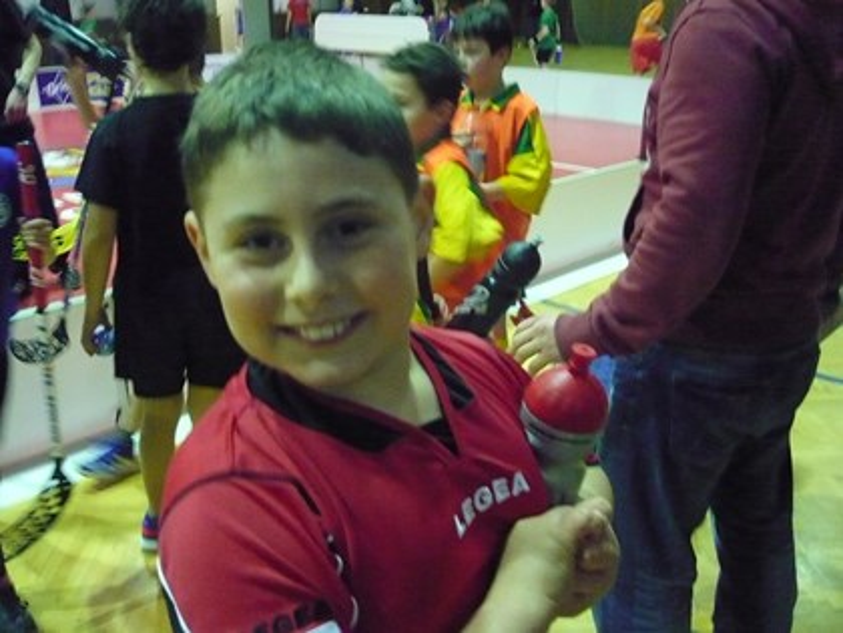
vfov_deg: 40.7
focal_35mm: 35
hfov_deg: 52.6
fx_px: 852
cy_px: 316
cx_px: 422
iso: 800
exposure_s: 1/20
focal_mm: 5.8
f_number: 2.8
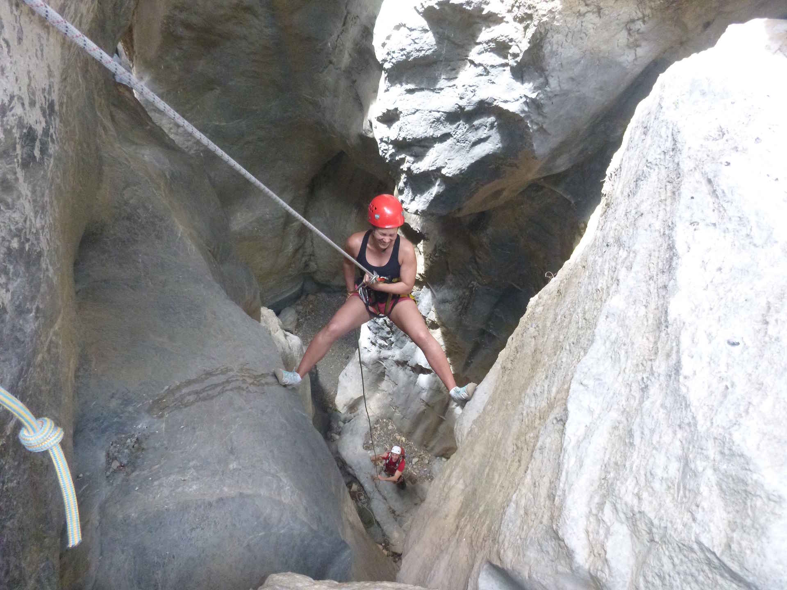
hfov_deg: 69.4
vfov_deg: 54.9
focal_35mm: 25
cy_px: 295
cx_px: 394
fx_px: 568
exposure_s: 1/60
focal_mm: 4.5
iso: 400
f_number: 3.9
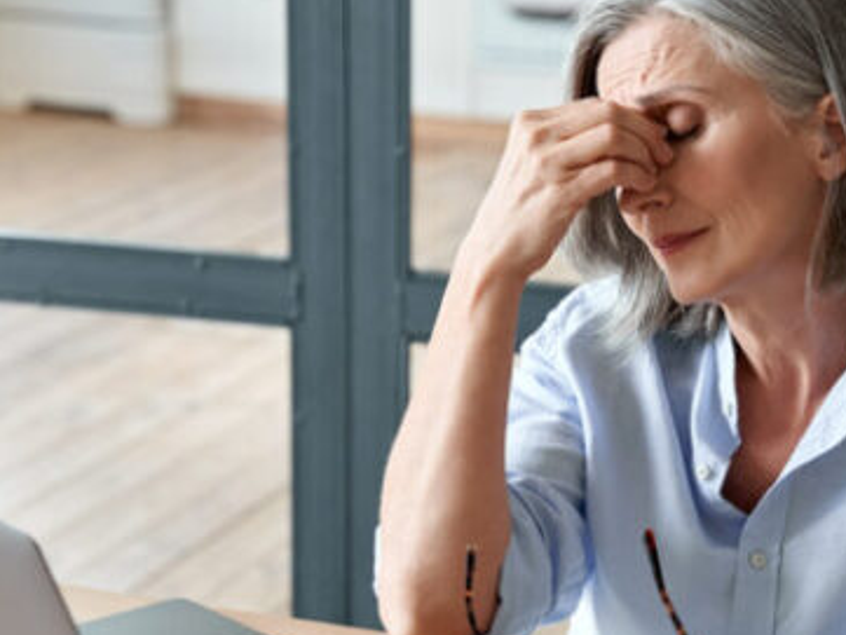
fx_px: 2885
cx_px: 496
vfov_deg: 12.5
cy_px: 450
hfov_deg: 16.7
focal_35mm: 118
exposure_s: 1/160
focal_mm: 65
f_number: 4
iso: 500
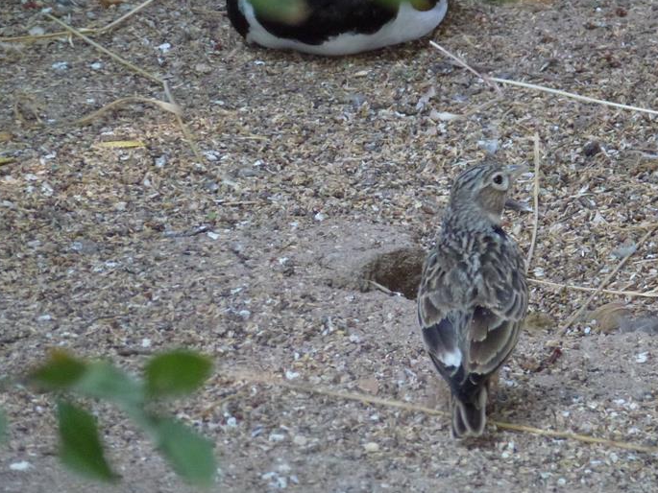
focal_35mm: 574
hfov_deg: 3.5
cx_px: 436
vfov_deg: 2.6
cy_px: 211
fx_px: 10913
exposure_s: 1/50
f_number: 5.9
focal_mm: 68.8
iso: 400
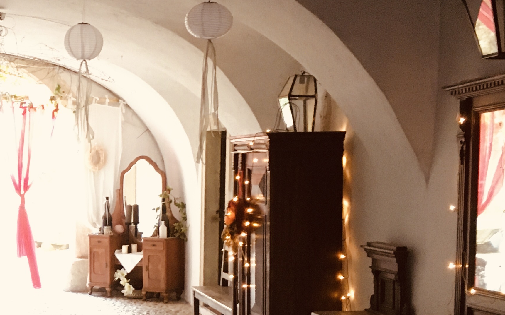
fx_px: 991
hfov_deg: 27.0
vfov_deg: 18.0
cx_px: -3
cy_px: 215
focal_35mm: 72
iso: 200
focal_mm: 4.15
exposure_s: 1/20
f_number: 2.2
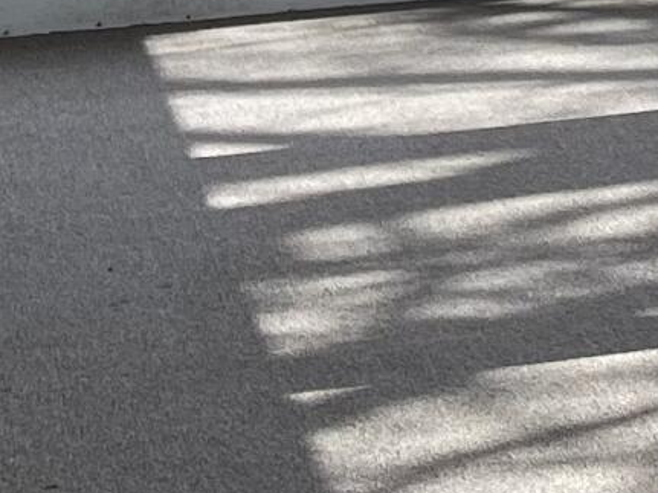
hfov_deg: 11.0
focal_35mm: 174
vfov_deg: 8.1
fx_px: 3307
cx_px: 959
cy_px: -504
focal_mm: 5.1
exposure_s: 1/553
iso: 32
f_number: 1.6
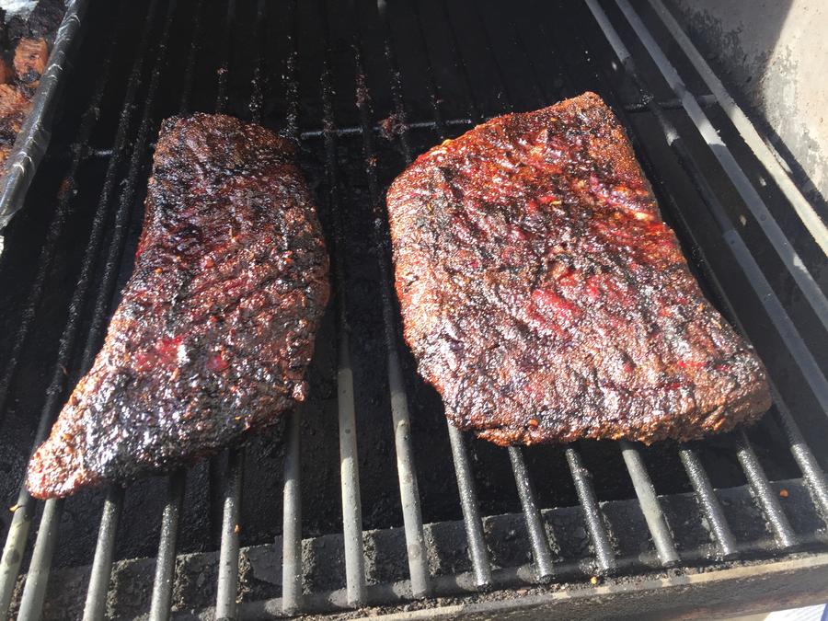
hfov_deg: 61.7
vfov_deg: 48.2
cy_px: 310
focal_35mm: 29
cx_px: 414
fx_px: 694
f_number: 2.2
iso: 32
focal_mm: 4.15
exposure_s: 1/120
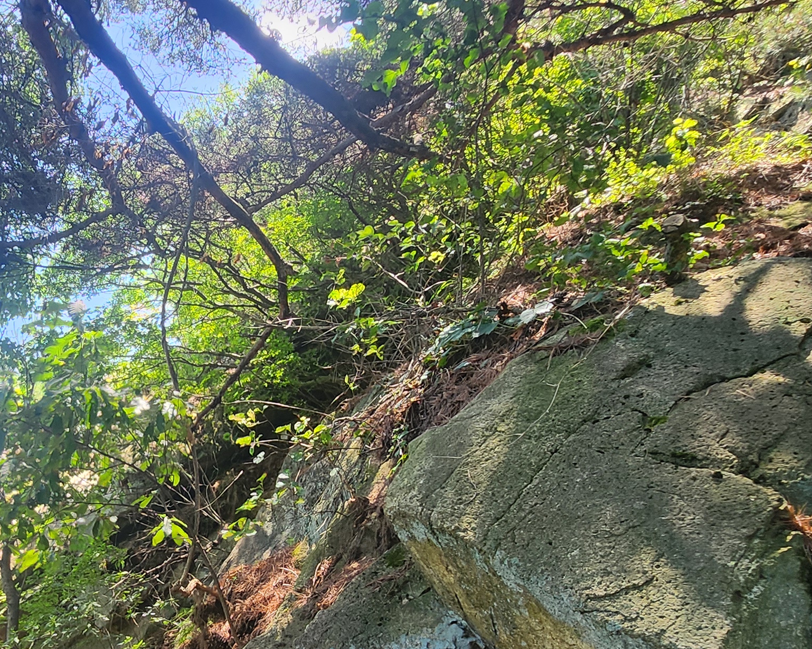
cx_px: 197
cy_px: 538
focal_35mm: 33
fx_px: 793
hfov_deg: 51.8
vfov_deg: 42.1
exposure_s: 1/120
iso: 40
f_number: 2.2
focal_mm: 1.74
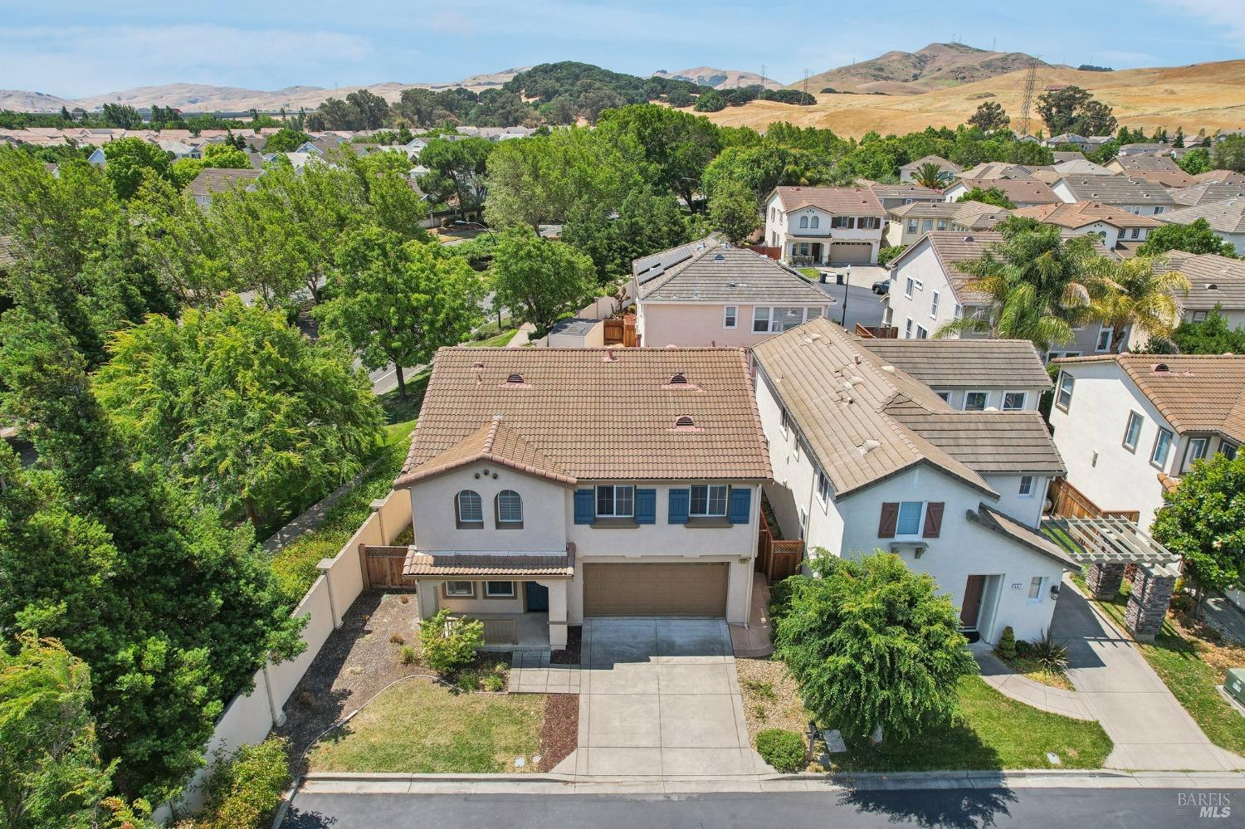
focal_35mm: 22
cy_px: 414
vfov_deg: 57.2
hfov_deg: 78.6
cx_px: 622
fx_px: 761
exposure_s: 1/1600
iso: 110
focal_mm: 8.4
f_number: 2.8
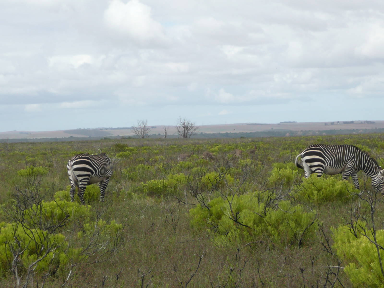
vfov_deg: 11.9
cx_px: 192
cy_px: 144
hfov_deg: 15.8
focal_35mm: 125
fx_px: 1387
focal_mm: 13.7
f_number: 4.7
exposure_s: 1/500
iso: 100
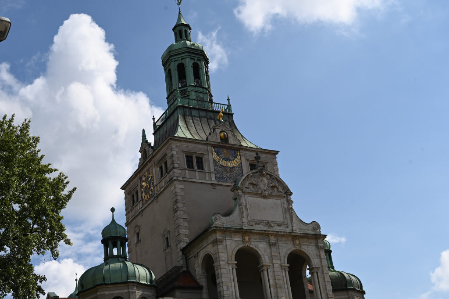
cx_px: 224
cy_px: 150
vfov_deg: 25.9
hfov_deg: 38.2
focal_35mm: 52
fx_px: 648
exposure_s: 1/500
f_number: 8
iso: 100
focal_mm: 52
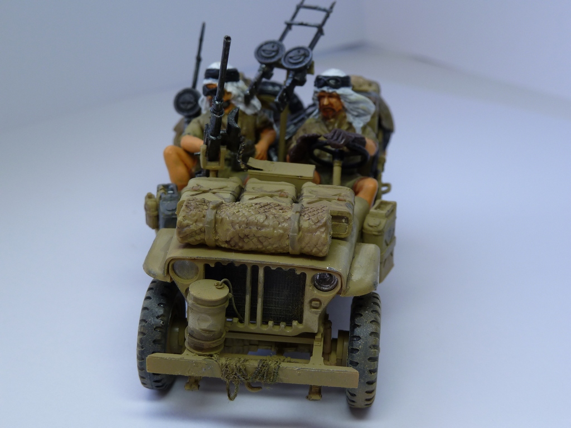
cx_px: 286
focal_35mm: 59
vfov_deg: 24.8
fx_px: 973
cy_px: 214
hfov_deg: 32.7
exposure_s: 1/60
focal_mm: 9.7
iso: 80
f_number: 3.9
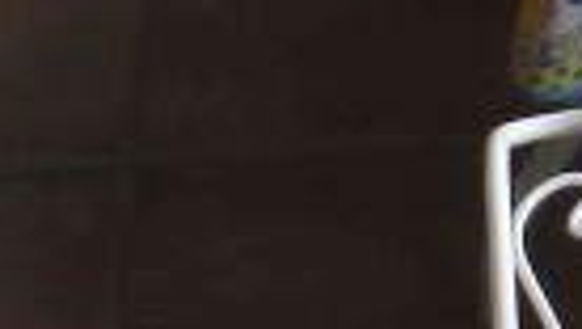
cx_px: 776
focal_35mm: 186
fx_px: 2874
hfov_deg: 11.2
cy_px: -1080
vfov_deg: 5.5
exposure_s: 1/250
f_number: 3.4
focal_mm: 4
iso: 160
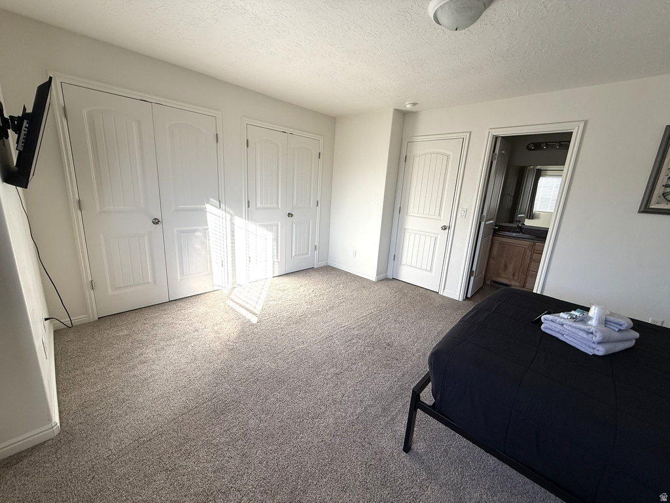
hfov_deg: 102.1
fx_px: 271
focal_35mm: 14
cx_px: 335
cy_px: 252
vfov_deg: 85.7
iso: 64
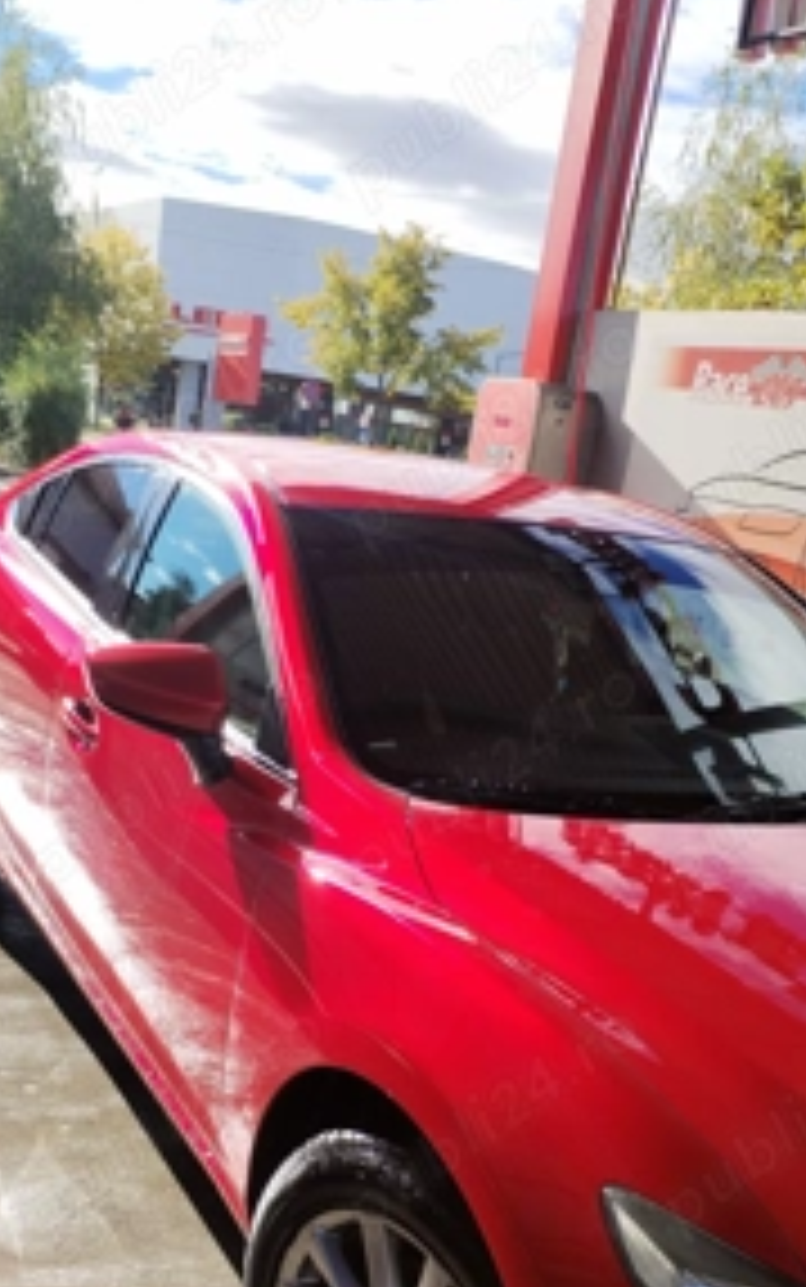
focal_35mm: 43
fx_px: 1510
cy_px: 850
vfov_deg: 45.5
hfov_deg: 29.8
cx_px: 333
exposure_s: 1/1380
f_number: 1.8
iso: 100
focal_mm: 4.75
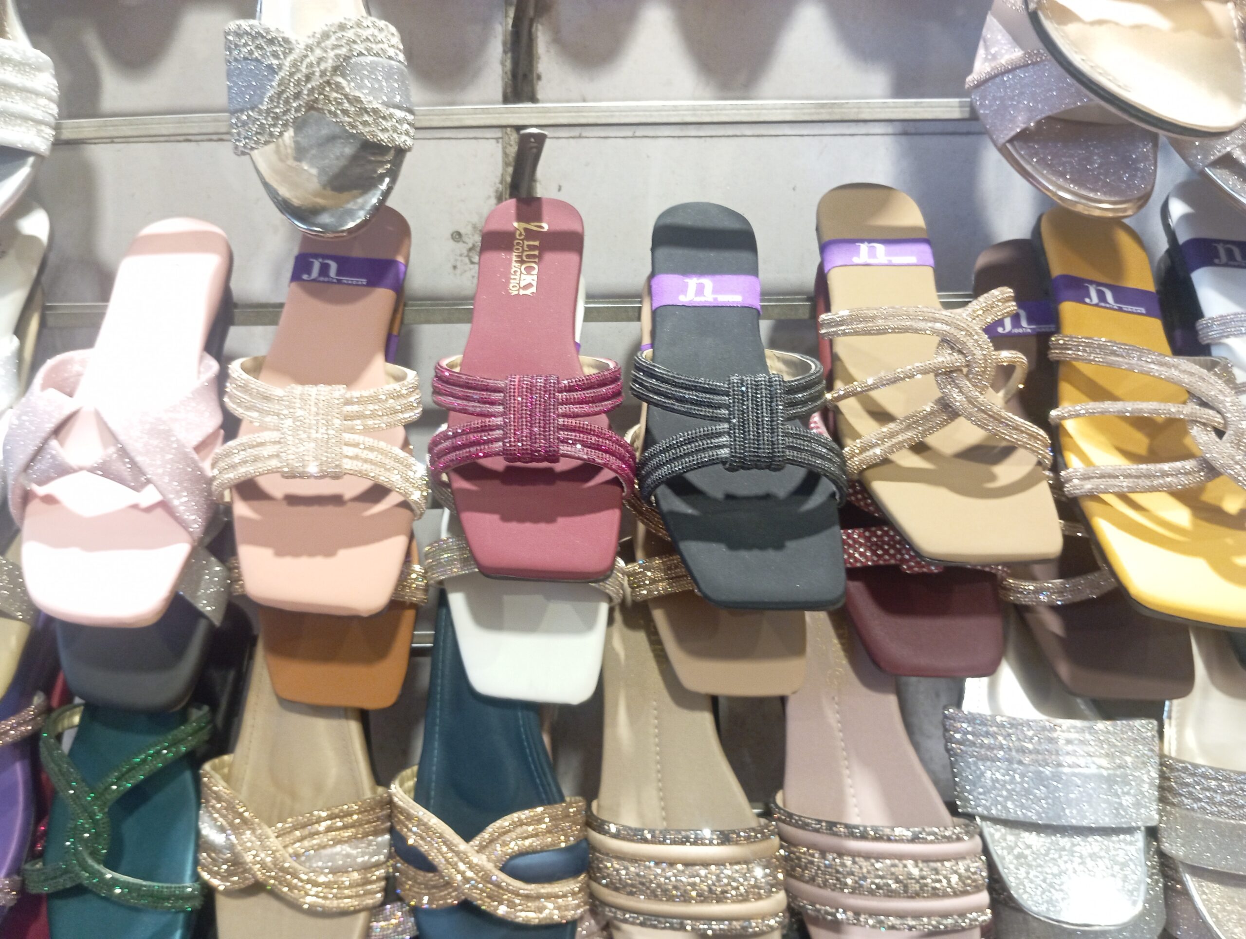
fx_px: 1009
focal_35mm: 28
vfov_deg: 49.9
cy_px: 470
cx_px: 623
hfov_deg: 63.4
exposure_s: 1/25
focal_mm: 4.22
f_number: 1.8
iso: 750
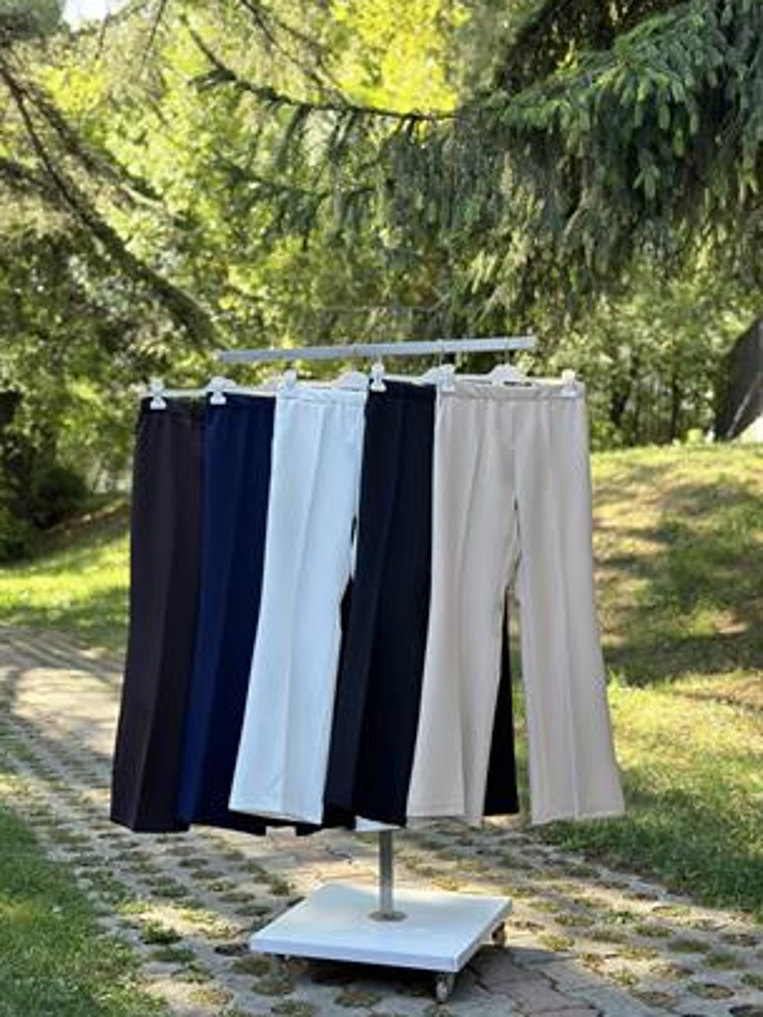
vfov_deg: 38.9
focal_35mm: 49
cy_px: 506
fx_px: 1439
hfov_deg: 29.7
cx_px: 379
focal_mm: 6.86
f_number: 1.78
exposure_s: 1/238
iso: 80
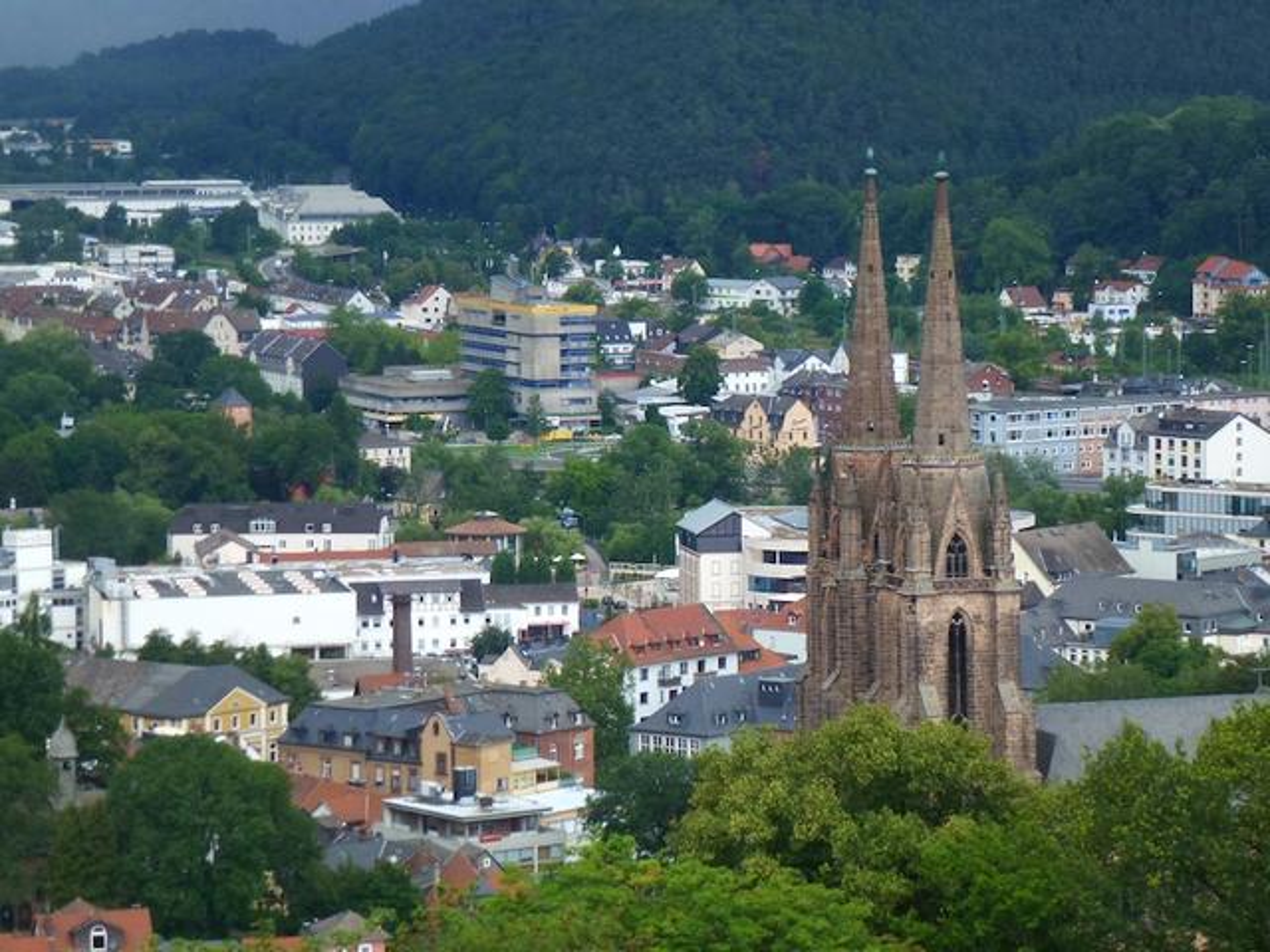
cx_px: 635
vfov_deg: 9.5
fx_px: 5723
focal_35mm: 156
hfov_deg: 12.7
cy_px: 476
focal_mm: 25.5
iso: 100
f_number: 5.3
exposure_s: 1/160
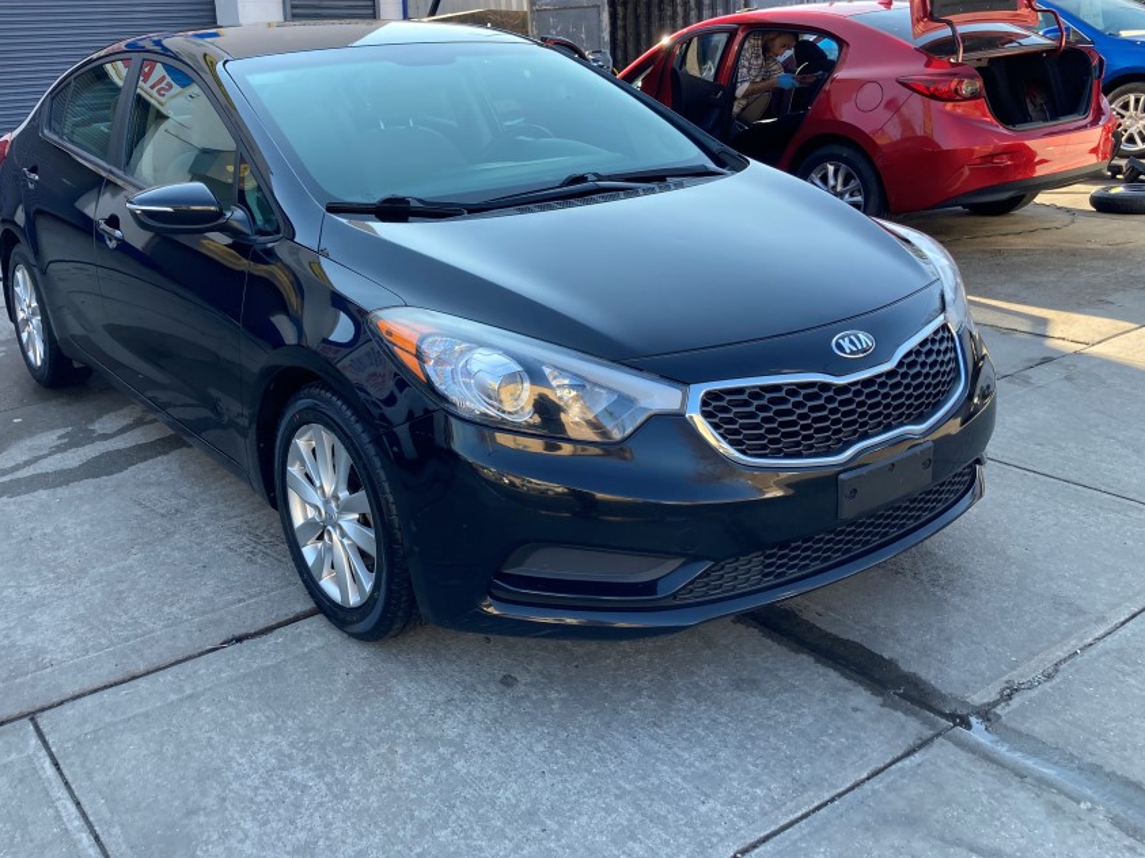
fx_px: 1124
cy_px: 371
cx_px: 474
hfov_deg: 53.7
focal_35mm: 34
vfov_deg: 41.7
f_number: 1.8
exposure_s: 1/241
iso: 20
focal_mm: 3.99
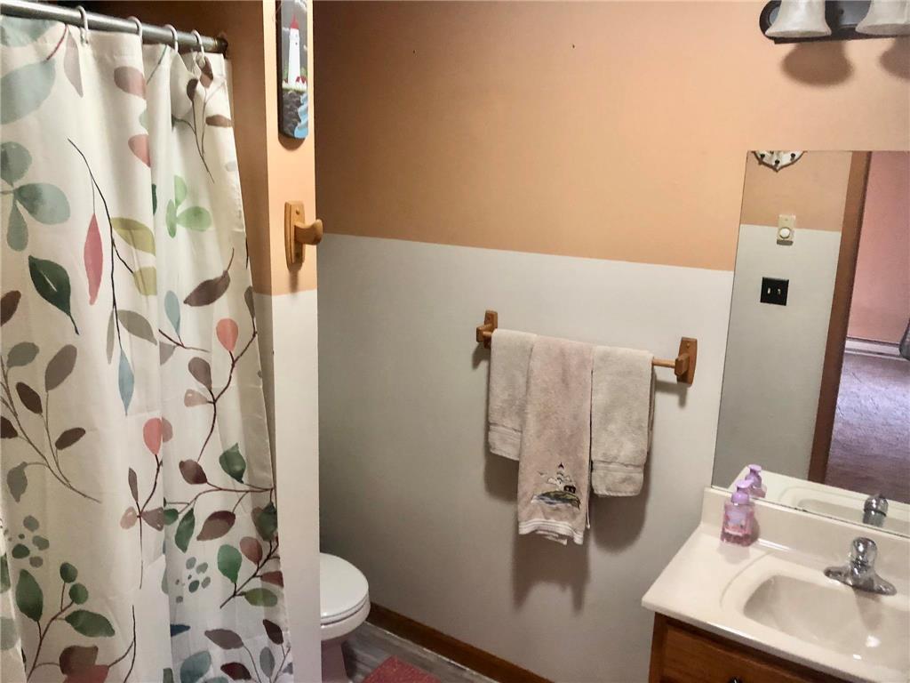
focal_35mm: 28
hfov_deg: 63.4
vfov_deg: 49.7
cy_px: 342
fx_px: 736
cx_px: 455
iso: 100
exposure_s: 1/11
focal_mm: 3.99
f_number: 1.8
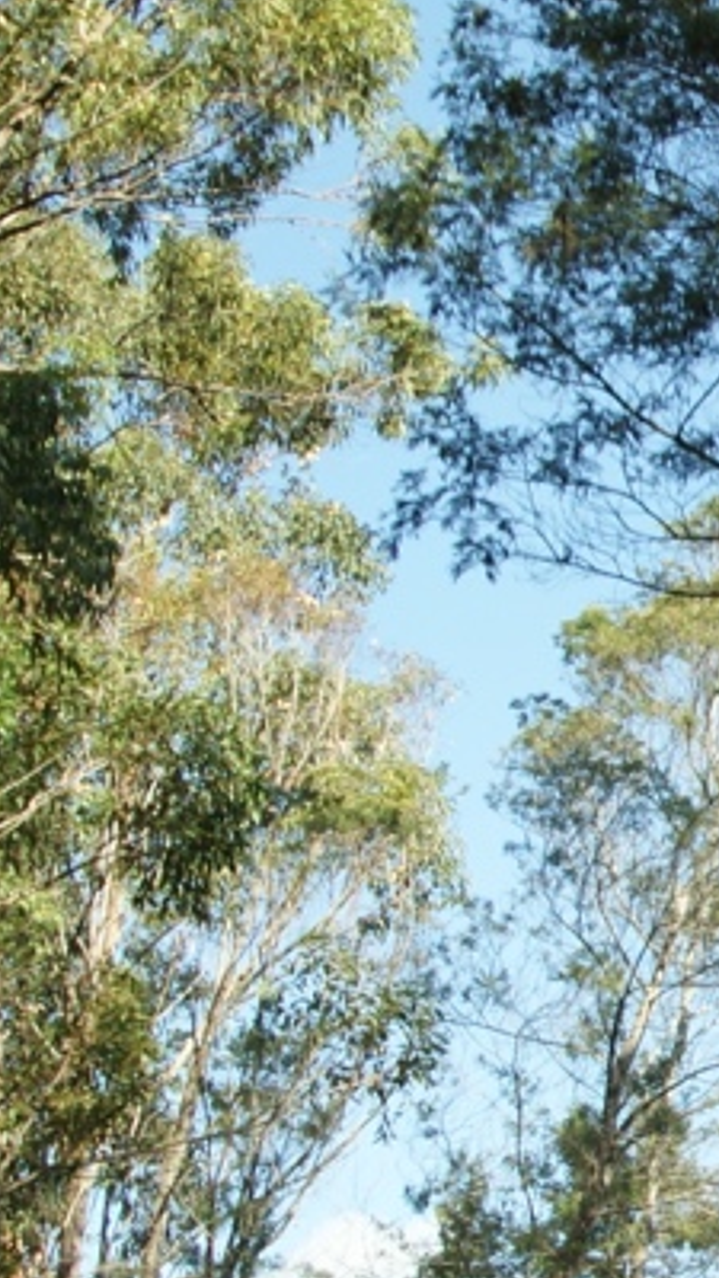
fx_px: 3830
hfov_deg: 10.2
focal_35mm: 113
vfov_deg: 18.9
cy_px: 834
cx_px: 1224
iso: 100
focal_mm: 18
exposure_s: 1/200
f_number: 4.5
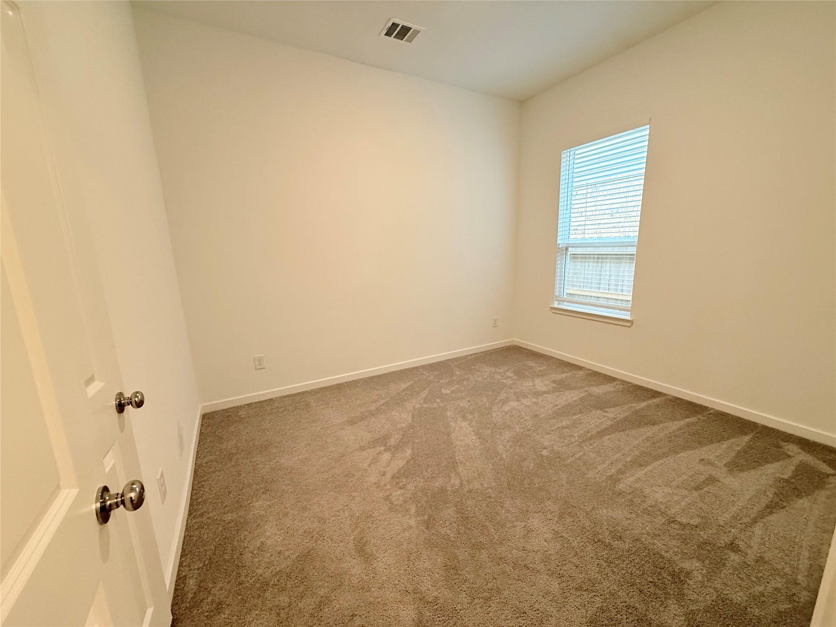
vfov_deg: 85.7
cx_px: 418
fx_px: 338
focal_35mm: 14
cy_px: 314
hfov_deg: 102.1
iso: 200
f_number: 2.2
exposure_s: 1/60
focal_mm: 2.22
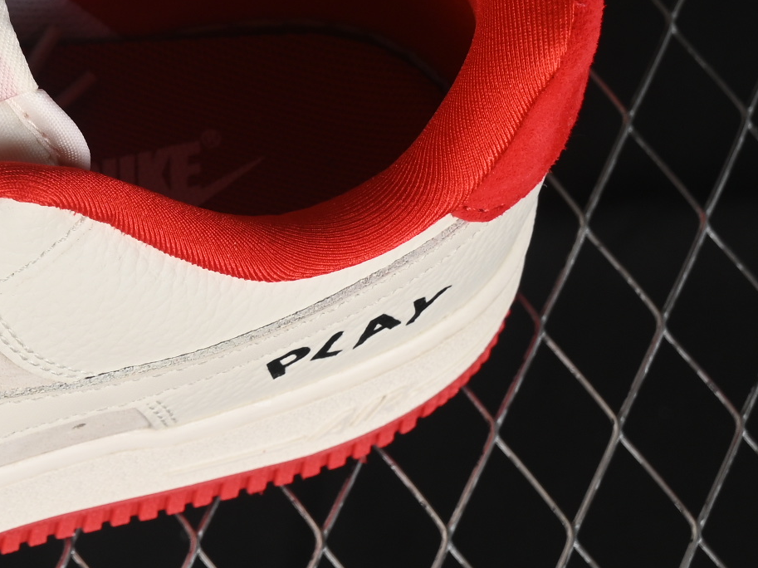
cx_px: -350
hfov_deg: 8.8
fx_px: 4816
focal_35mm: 220
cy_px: 37
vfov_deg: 6.7
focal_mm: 50
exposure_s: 1/60
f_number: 8
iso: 160
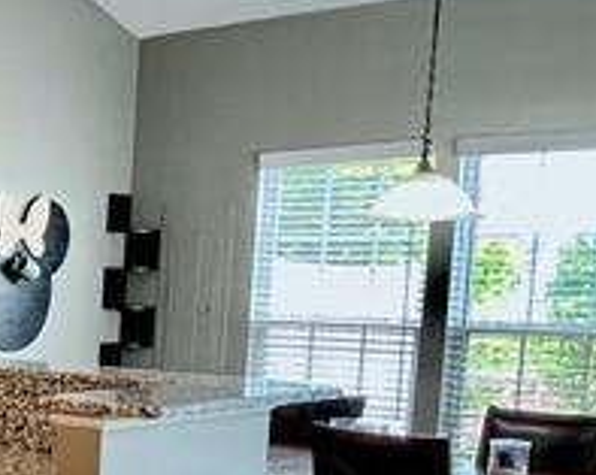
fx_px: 1162
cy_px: 408
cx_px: -390
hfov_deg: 21.8
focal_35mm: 66
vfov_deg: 22.6
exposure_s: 1/120
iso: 250
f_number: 1.8
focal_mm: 1.57
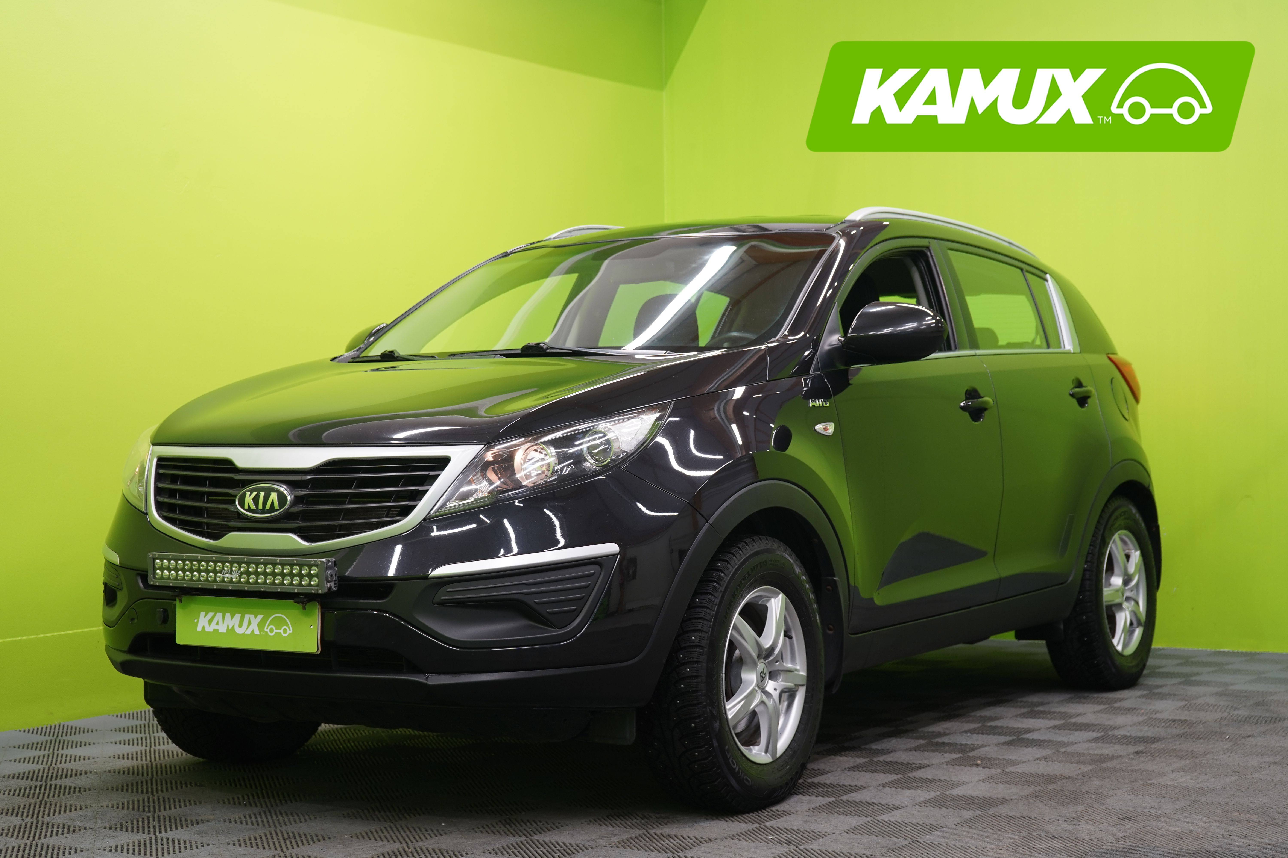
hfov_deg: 33.9
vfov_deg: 23.0
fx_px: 2111
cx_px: 644
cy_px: 429
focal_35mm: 59
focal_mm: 59
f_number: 5
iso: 400
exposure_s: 1/25
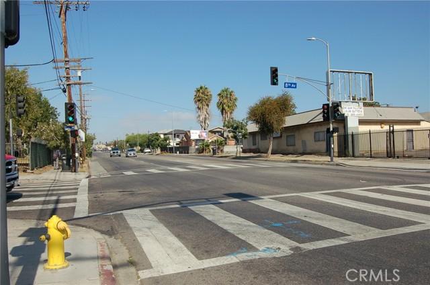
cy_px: 142
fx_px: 393
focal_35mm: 33
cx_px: 215
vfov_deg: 39.8
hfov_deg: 57.3
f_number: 9
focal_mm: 22
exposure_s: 1/320
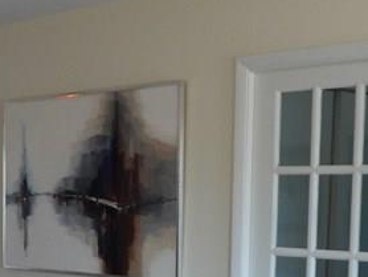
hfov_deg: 23.0
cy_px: 289
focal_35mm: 81
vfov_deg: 17.7
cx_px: -8
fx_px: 862
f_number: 3
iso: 180
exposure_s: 1/30
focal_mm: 4
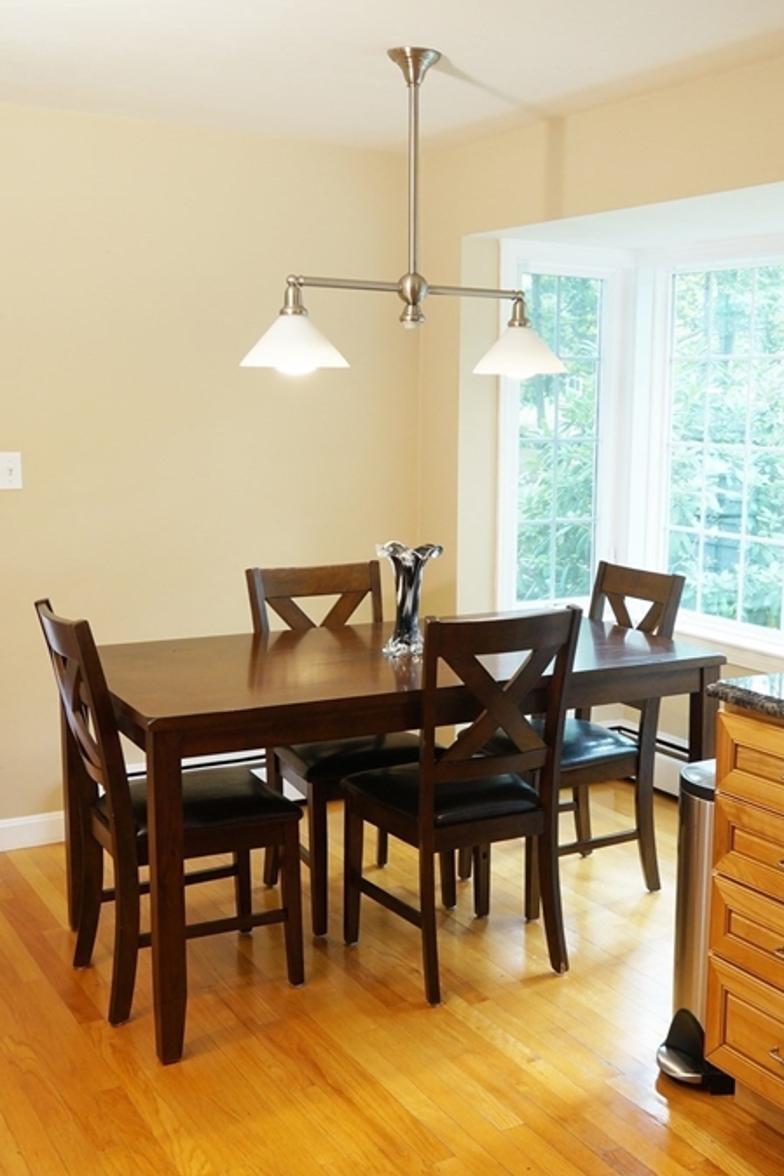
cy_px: 590
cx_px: 573
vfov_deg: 47.4
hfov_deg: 32.1
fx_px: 1340
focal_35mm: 41
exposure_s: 1/50
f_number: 4
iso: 320
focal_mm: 18
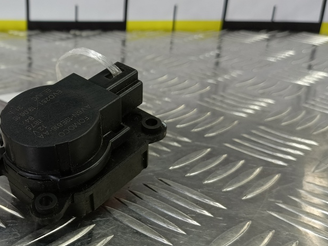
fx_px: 360
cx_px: 65
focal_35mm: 38
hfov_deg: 46.4
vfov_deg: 37.7
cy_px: 138
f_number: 1.6
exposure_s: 1/50
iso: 119
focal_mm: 4.11
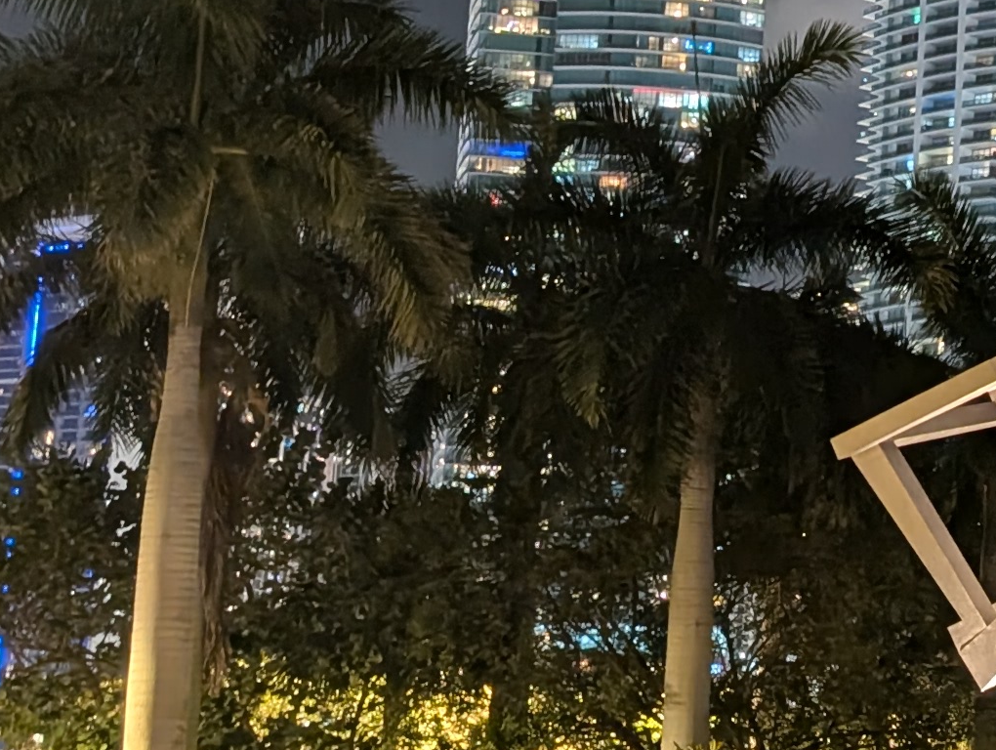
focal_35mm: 96
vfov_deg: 15.4
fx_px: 2766
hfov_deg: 17.9
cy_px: 241
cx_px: 1565
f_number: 1.68
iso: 360
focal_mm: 6.9
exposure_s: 1/15.6
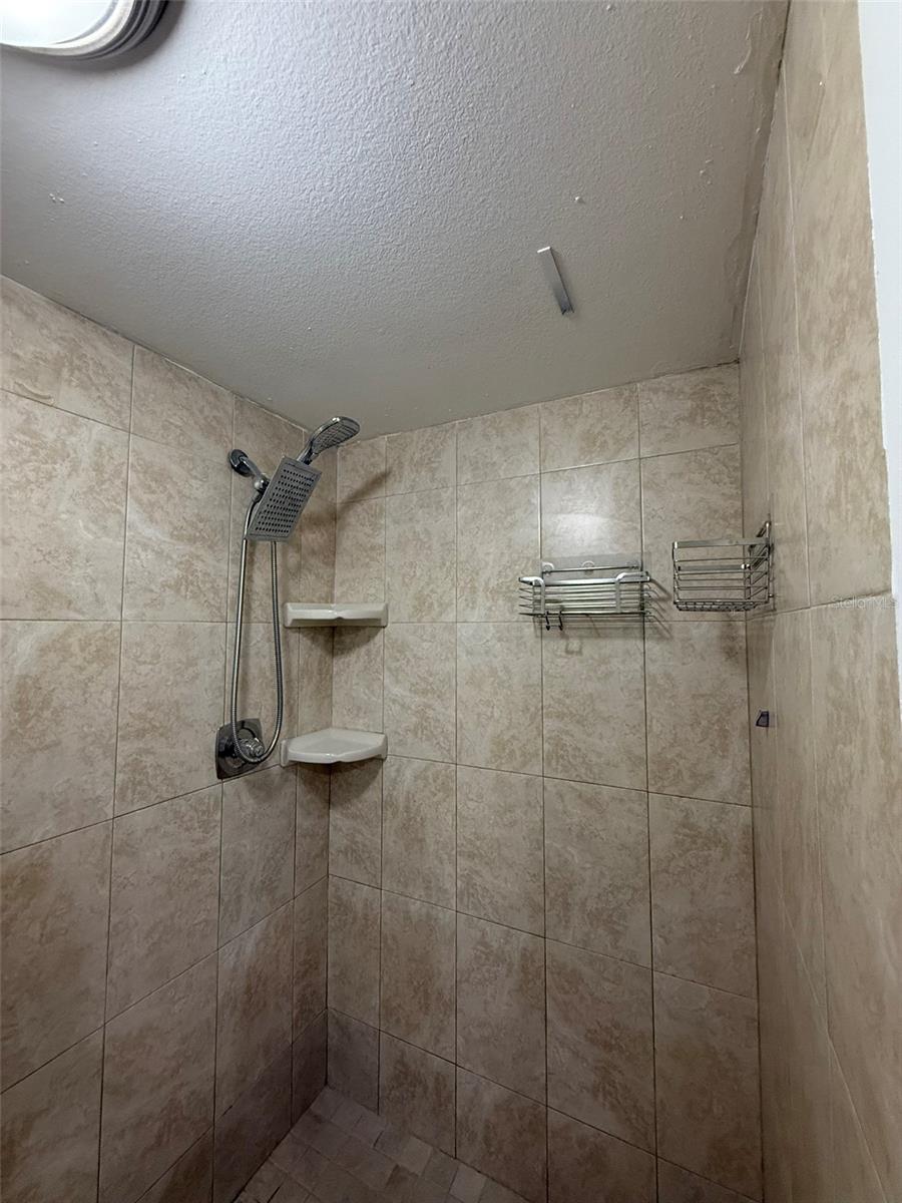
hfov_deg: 85.7
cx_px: 451
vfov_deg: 102.1
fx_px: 486
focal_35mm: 14
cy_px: 602
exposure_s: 1/120
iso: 320
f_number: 2.2
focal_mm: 2.22
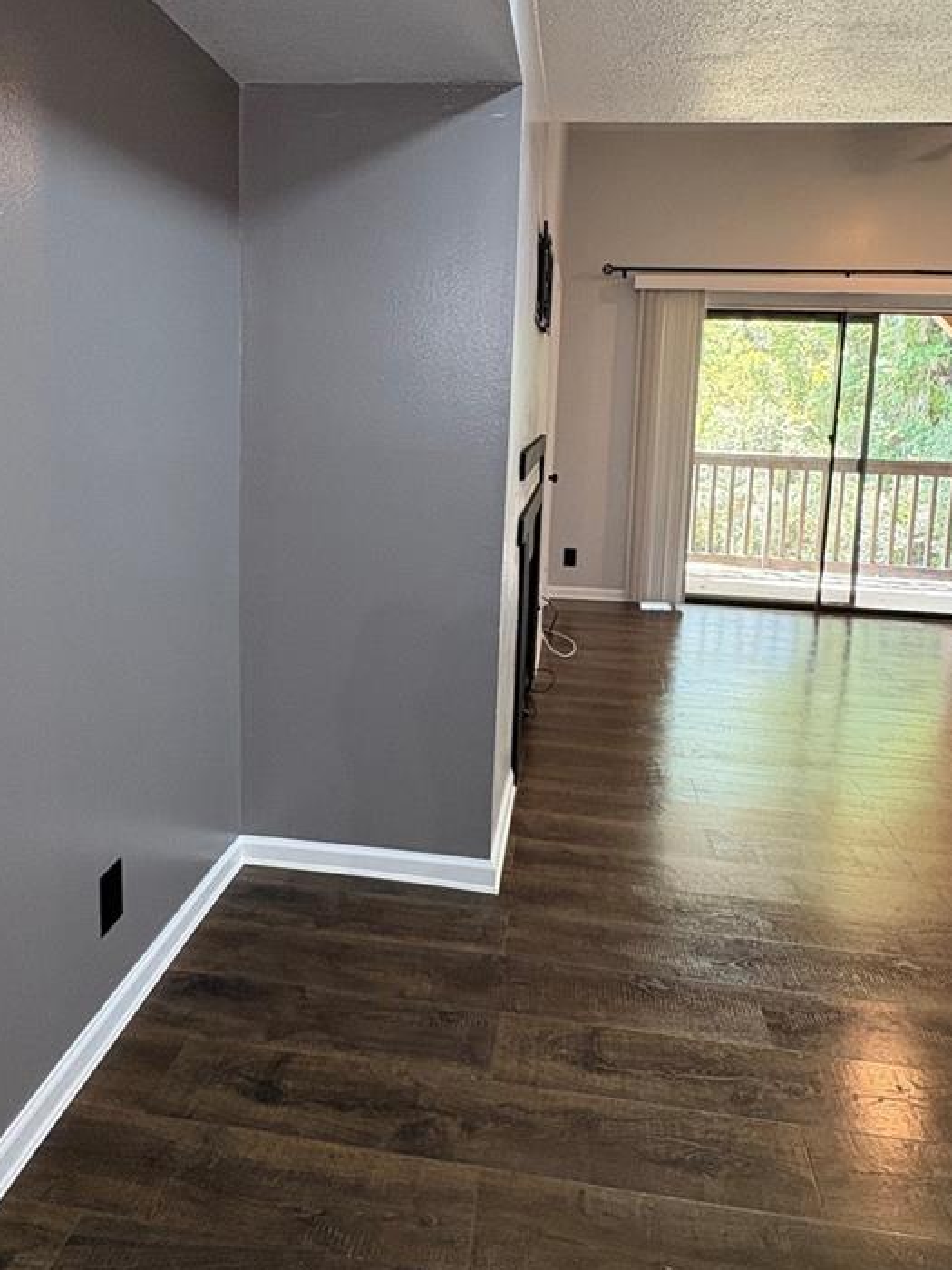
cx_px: 461
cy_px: 504
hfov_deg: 56.8
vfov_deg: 70.8
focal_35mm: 24
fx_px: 880
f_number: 2.2
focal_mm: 2.22
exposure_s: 1/60
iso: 320
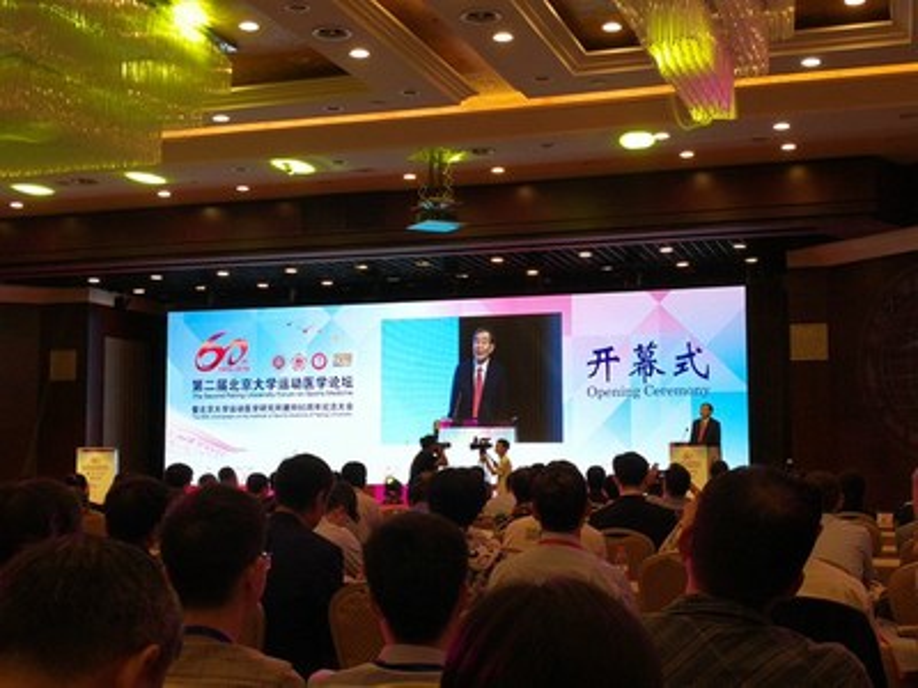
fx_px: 1273
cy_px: 344
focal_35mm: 48
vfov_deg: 30.3
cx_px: 459
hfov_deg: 39.7
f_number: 2.2
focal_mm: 3.95
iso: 50
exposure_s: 1/50
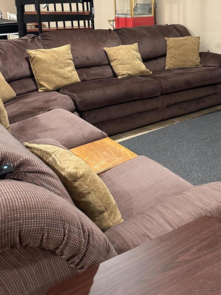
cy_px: 88
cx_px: 172
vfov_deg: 43.0
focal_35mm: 43
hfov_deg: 32.8
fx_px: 366
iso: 640
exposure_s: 1/40
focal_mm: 6.86
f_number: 1.78
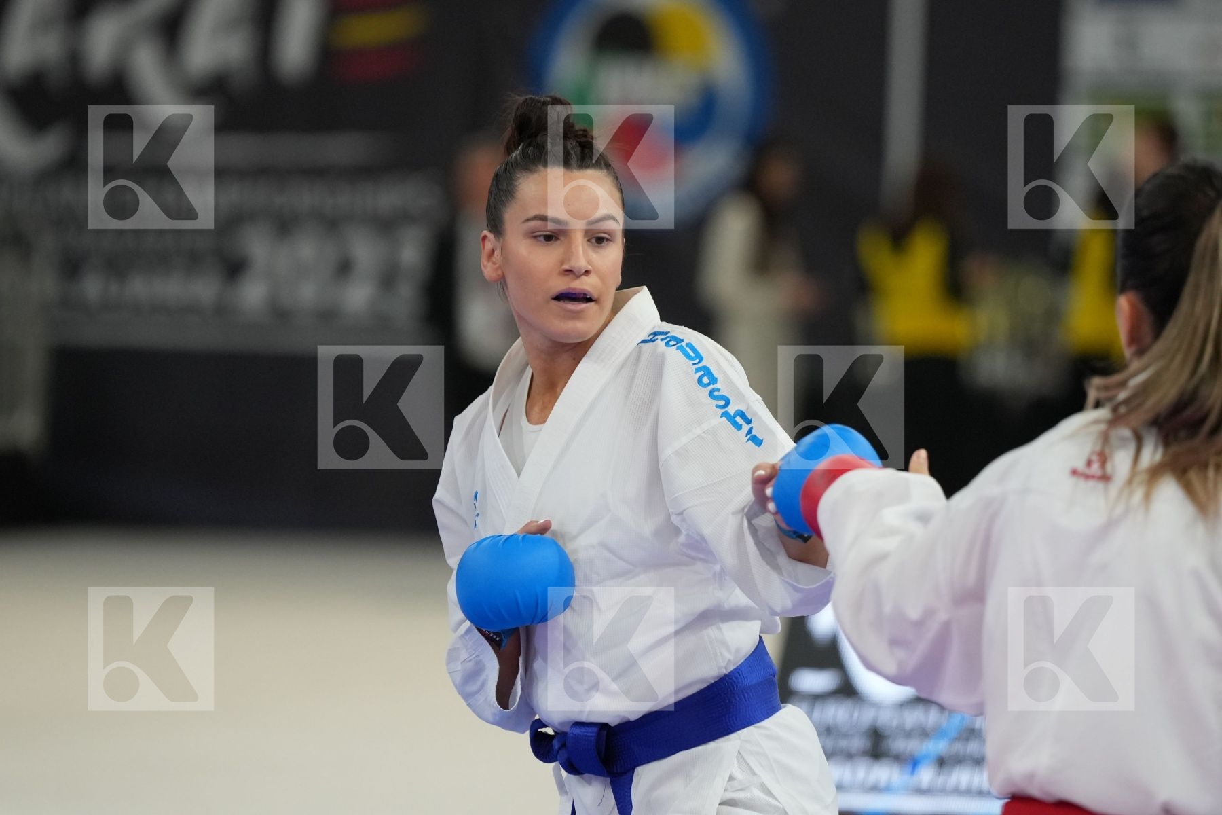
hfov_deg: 7.4
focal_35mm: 277
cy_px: 408
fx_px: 9402
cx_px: 611
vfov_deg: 5.0
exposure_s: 1/800
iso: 2000
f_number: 2.8
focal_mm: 185
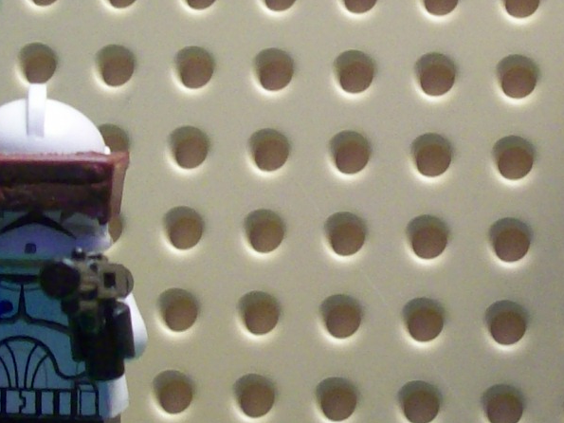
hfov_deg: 15.7
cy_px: 212
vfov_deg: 11.9
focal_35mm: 124
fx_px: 2020
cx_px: 522
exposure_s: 1/22.7
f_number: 2.7
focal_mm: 6
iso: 160
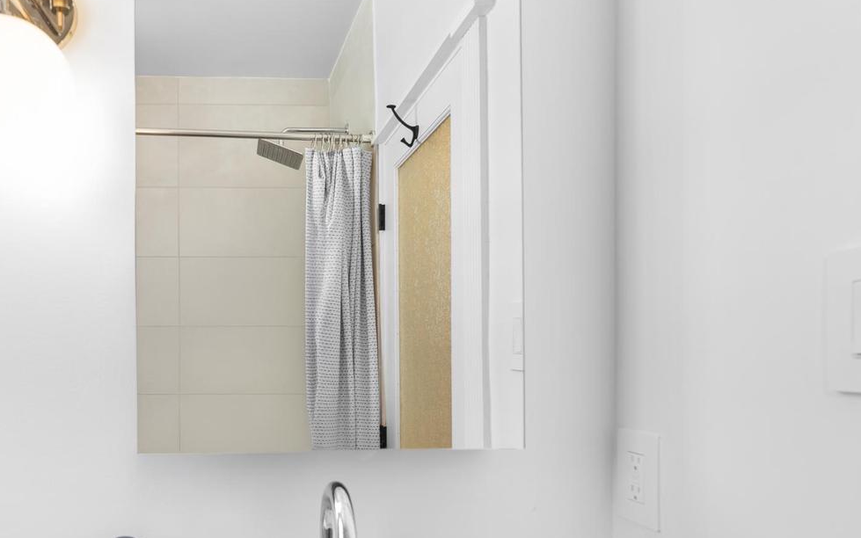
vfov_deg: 49.7
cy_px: 381
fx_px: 563
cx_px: 231
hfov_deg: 70.5
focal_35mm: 24
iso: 250
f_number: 7.1
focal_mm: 16
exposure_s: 1/4
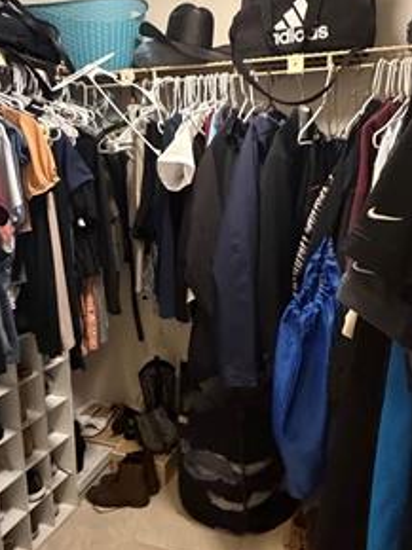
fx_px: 461
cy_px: 279
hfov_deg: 48.1
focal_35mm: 29
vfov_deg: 61.7
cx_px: 232
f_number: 2.2
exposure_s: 1/60
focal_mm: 2.22
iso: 1000
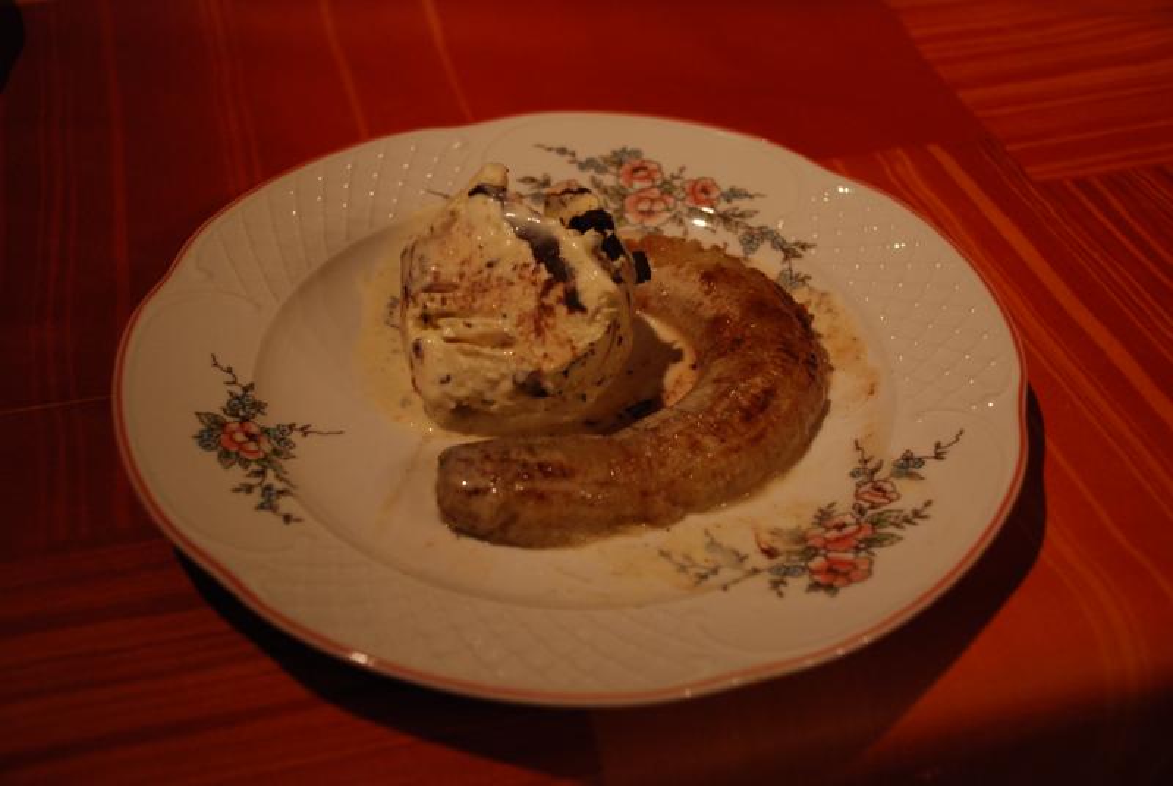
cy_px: 393
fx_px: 1566
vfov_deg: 28.2
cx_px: 586
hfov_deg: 41.1
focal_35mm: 48
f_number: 4.2
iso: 800
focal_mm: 32
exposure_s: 1/30
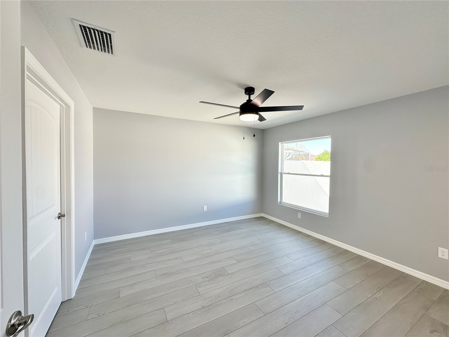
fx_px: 182
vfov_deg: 85.7
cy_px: 168
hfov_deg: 102.1
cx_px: 224
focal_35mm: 14
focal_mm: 2.22
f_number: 2.2
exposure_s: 1/133
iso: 40
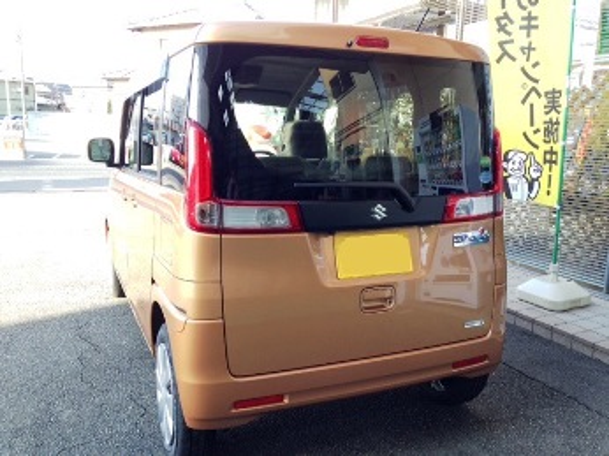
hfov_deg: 55.4
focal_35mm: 33
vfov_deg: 42.9
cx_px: 304
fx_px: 580
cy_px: 228
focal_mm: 4.12
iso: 64
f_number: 2.4
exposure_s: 1/120
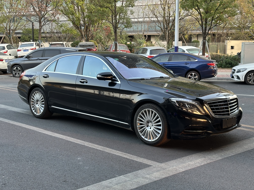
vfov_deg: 30.3
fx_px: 352
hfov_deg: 39.7
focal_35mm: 48
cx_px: 127
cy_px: 95
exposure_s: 1/108
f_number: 1.78
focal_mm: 6.86
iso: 80
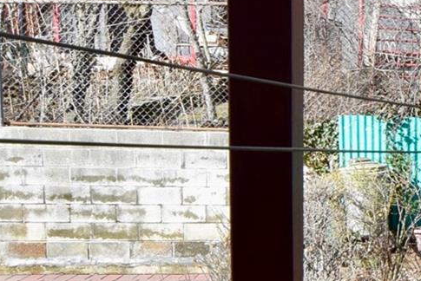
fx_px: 889
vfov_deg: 17.9
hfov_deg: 21.7
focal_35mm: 76
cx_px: 650
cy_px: 192
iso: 400
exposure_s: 1/250
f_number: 10
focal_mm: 12
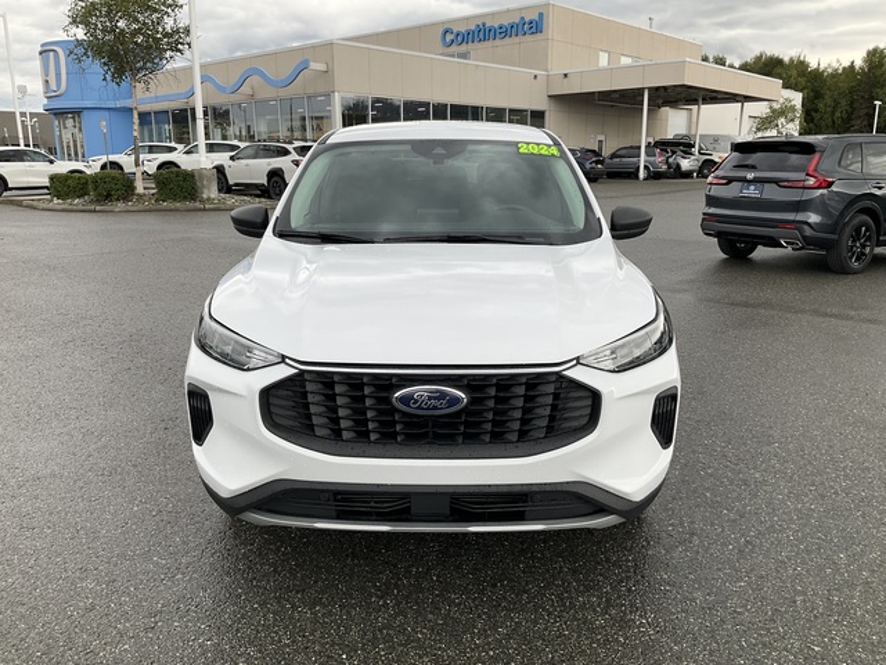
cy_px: 332
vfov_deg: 48.2
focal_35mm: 29
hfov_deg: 61.7
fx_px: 742
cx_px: 443
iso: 20
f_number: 1.8
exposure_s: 1/215
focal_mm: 3
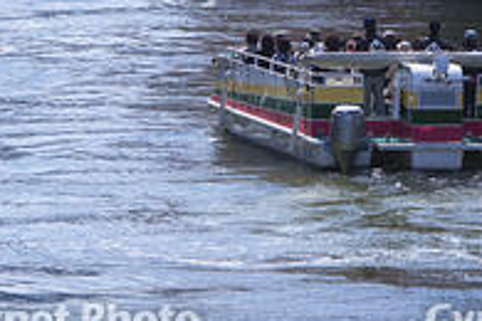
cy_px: -22
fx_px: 5556
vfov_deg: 3.3
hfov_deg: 5.0
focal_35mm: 415
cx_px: 315
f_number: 8
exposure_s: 1/80
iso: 100
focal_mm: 135
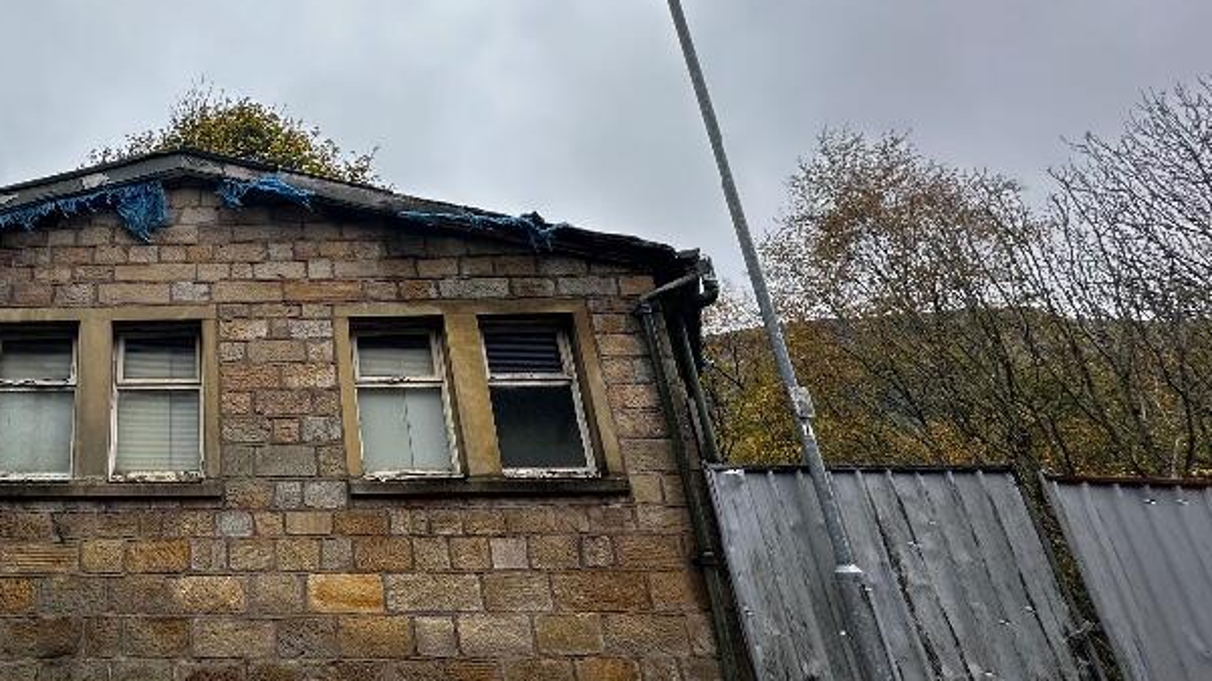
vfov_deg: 42.7
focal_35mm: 26
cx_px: 181
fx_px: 836
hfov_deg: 63.2
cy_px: 151
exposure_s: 1/141
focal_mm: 2.22
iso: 40
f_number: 2.2
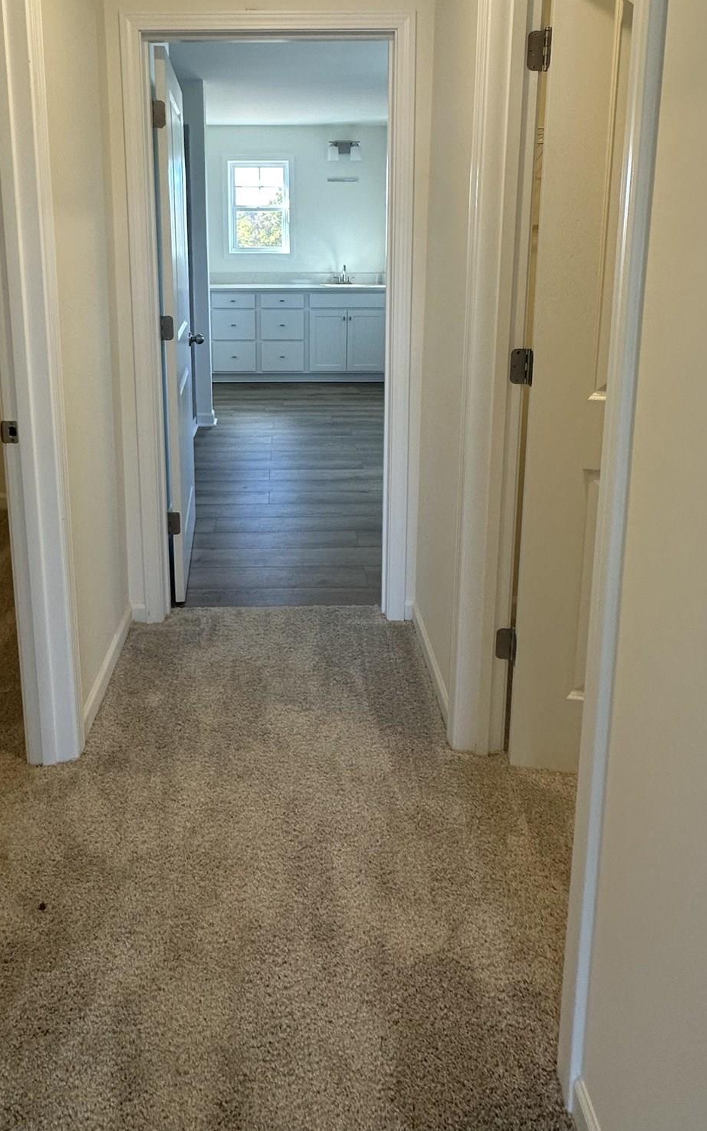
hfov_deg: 52.7
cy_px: 351
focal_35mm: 23
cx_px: 295
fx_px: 709
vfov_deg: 74.1
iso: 125
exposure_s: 1/120
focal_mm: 2.22
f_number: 2.2
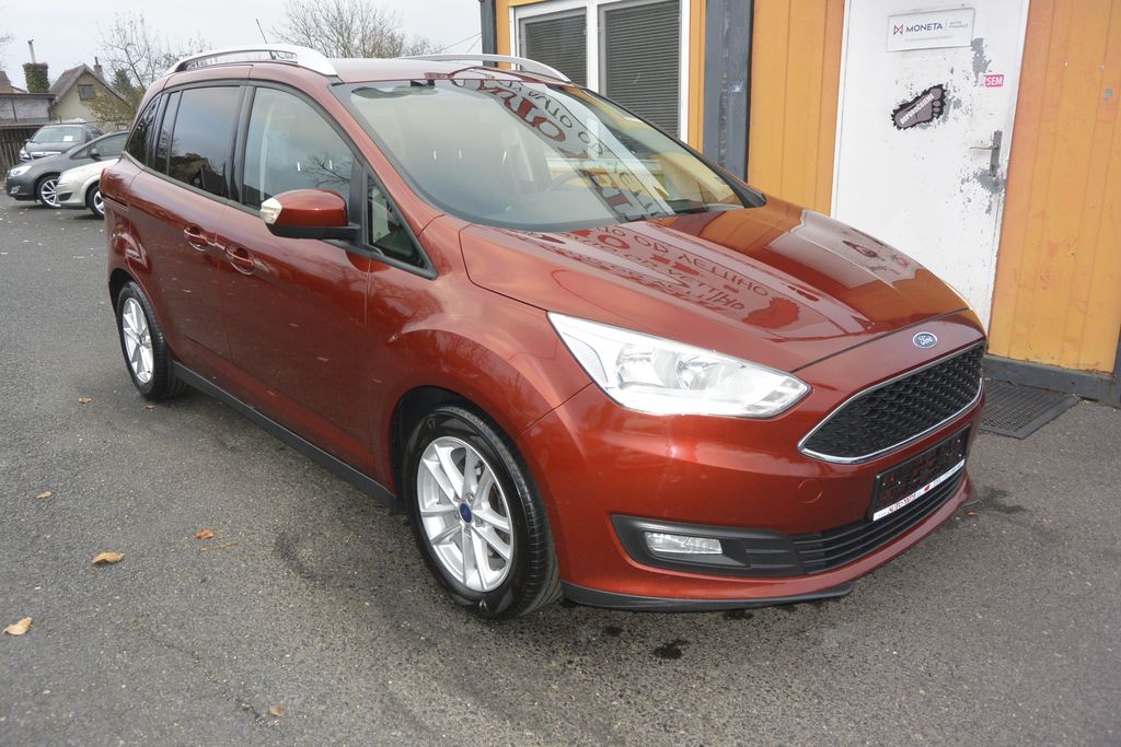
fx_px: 841
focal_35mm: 27
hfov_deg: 67.4
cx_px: 560
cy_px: 374
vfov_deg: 47.9
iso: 400
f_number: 3.5
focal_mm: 10
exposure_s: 1/160
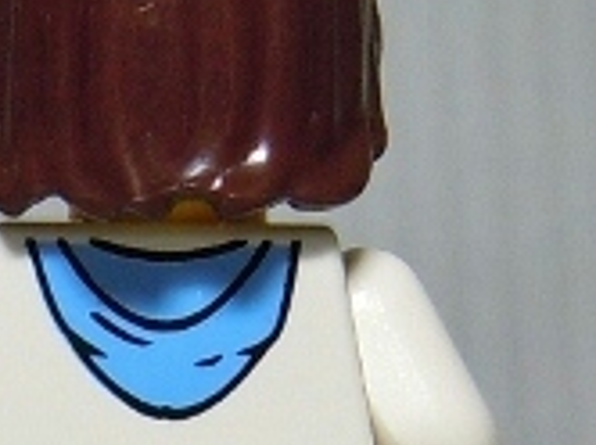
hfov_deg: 9.0
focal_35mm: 215
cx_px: -303
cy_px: 355
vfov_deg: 6.9
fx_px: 3696
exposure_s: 1/20
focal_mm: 9.3
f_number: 3.9
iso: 200
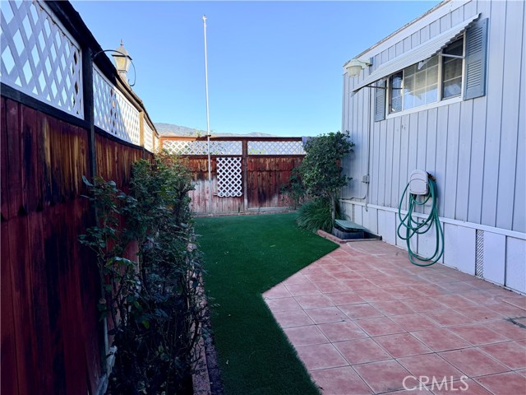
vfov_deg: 56.8
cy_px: 198
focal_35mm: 24
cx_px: 263
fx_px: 365
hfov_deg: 71.6
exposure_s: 1/1949
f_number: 1.78
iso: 100
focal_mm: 6.76
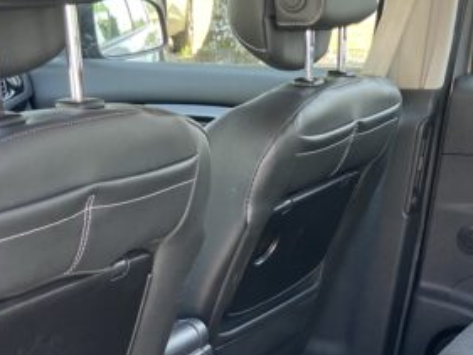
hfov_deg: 26.2
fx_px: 1012
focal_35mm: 74
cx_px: 306
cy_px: 365
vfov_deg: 19.3
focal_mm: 4.25
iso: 100
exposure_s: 1/121
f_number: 1.8
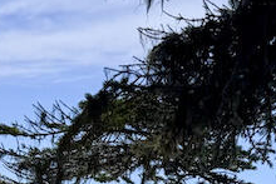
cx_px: 312
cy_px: 438
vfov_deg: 9.1
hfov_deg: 14.7
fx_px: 1043
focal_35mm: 136
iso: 80
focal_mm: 6.76
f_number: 1.78
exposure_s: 1/10309
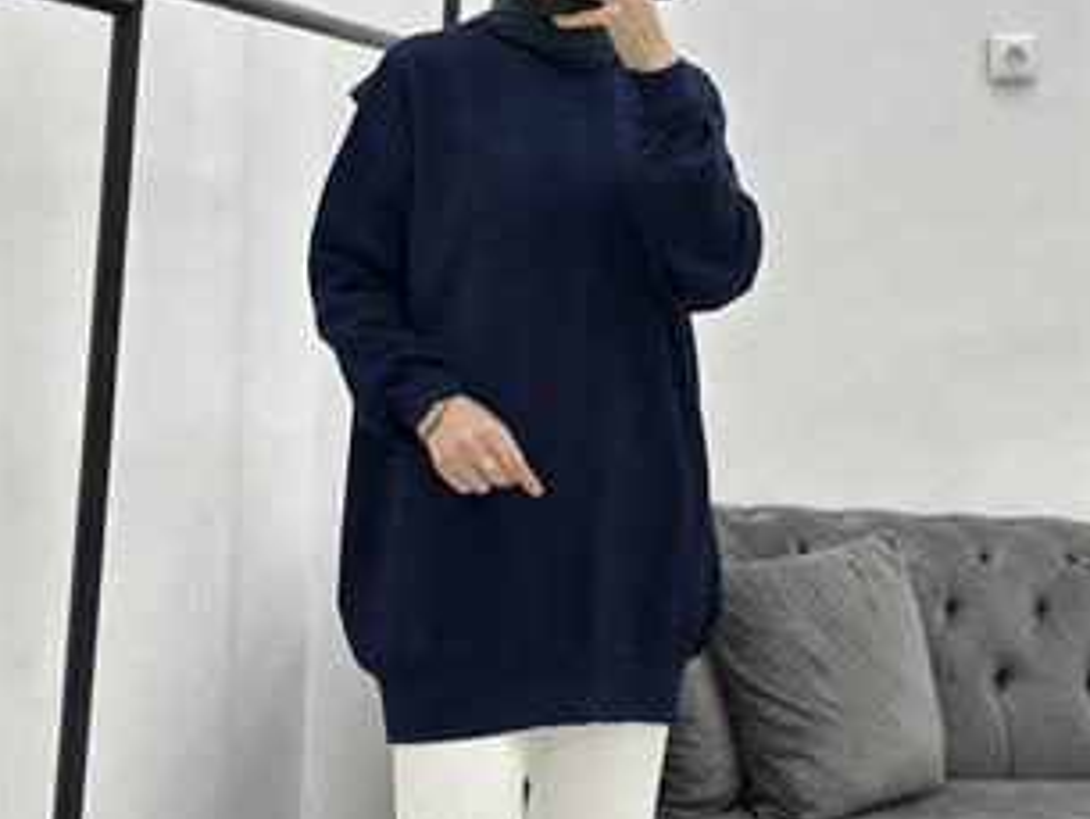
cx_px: 540
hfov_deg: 29.8
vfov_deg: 22.3
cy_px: 148
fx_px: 2048
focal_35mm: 65
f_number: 1.78
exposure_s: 1/100
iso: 160
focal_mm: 6.86
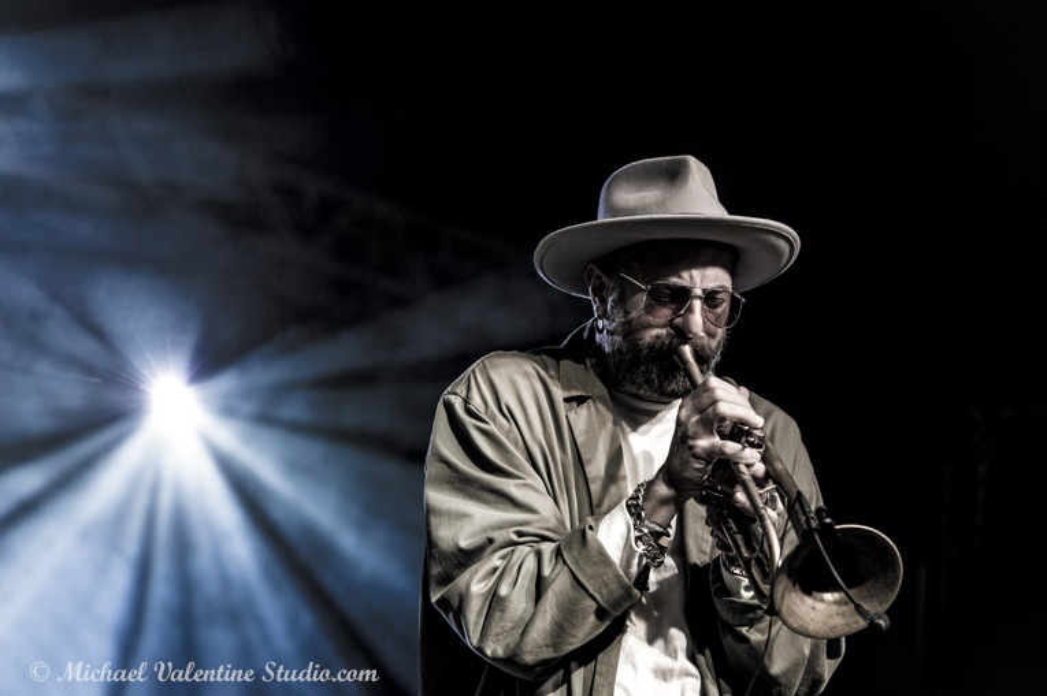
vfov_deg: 10.1
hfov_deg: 15.2
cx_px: 524
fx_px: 3924
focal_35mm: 135
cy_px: 348
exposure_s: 1/250
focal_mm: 135
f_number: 4
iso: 1600
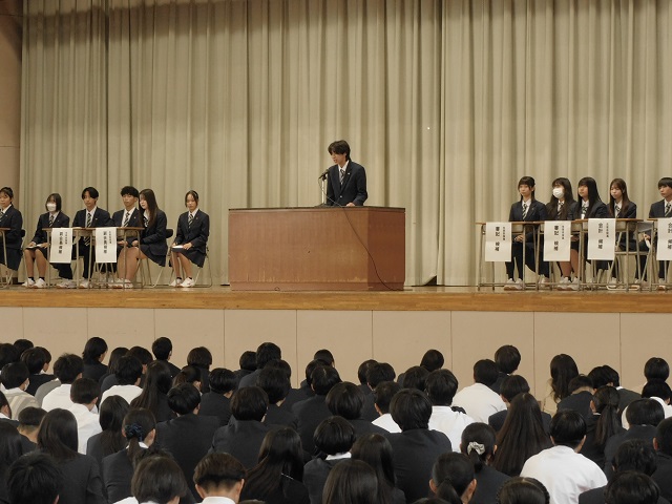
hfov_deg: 17.1
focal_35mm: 115
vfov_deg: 12.9
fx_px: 2232
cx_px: 336
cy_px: 252
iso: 400
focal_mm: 20.6
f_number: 5
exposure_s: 1/30
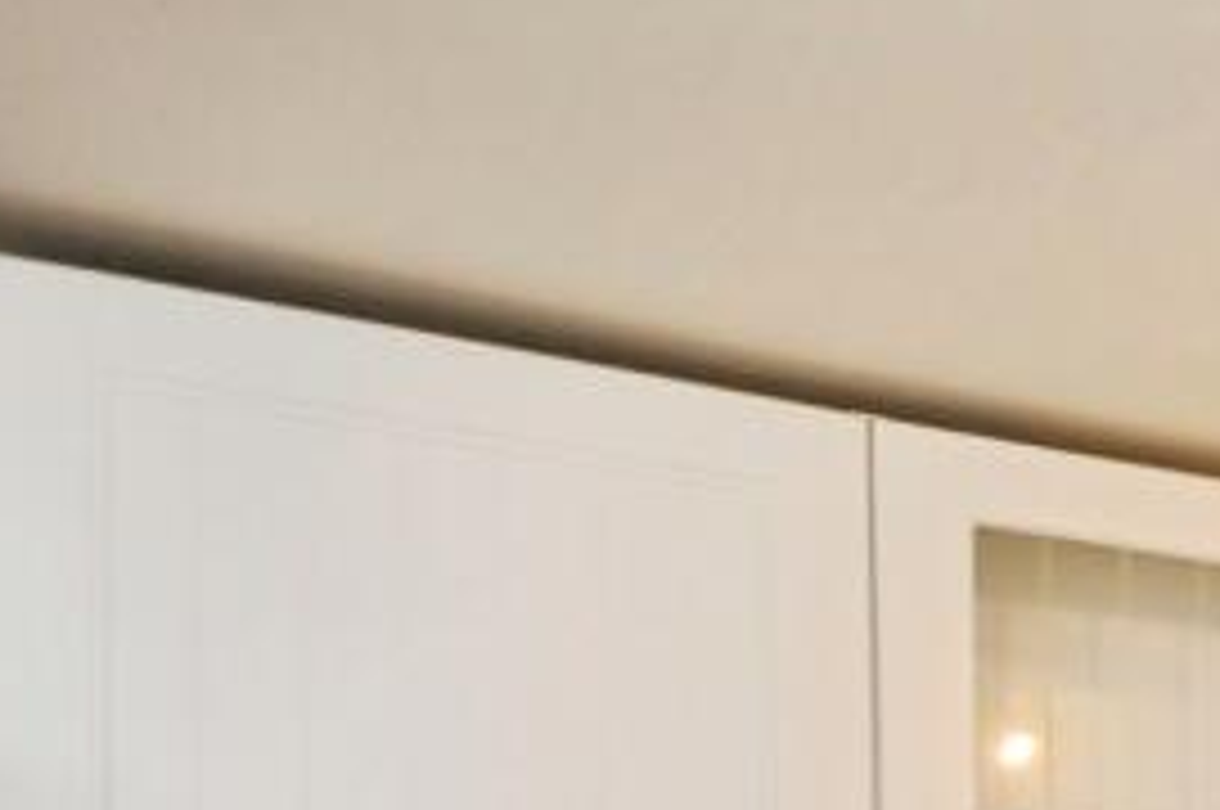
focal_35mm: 68
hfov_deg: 21.4
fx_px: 2302
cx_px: 2111
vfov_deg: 16.8
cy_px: 1424
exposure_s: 1/60
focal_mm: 12
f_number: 6.3
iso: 800
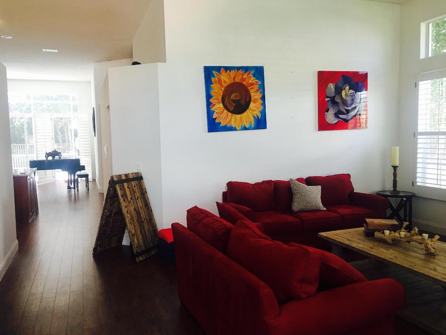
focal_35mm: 29
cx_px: 223
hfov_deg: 61.7
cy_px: 168
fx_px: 374
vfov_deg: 48.2
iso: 40
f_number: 2.2
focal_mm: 4.15
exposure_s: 1/30
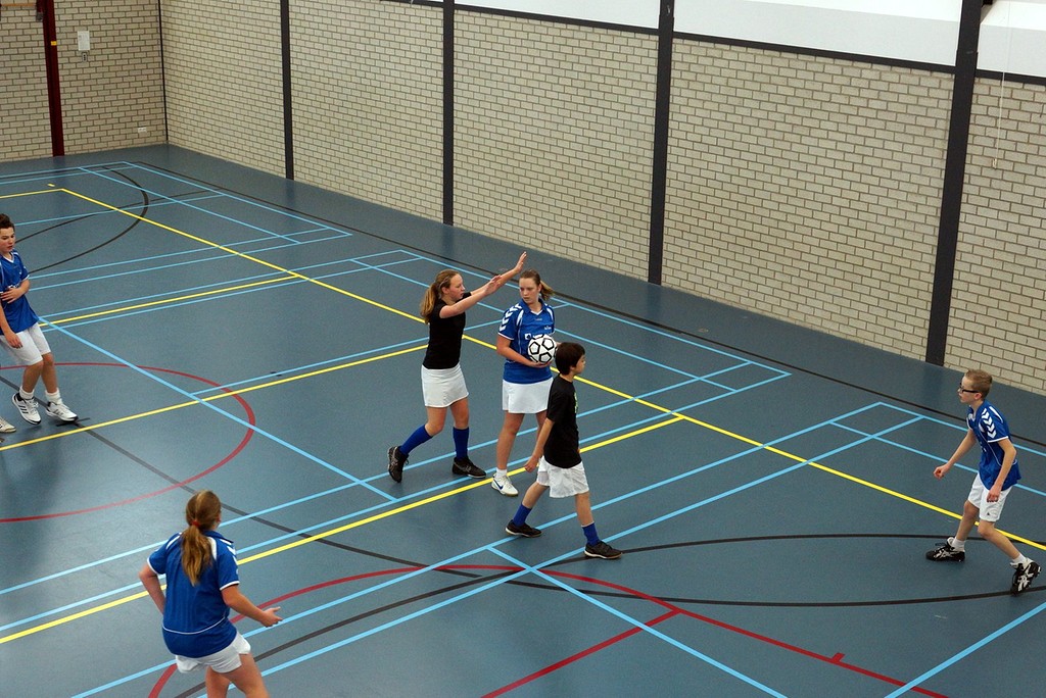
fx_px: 1308
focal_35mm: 45
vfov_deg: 29.9
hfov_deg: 43.6
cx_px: 523
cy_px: 349
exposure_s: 1/200
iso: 1000
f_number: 4
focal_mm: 30
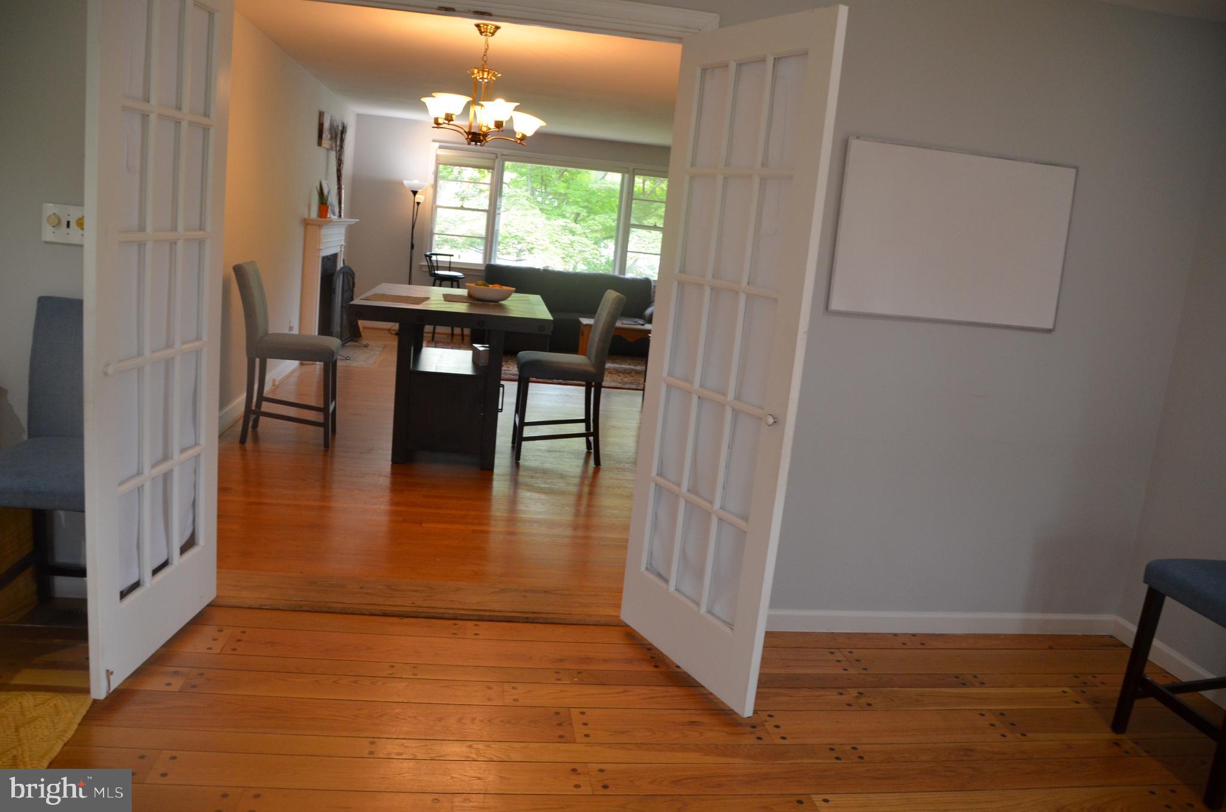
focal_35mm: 27
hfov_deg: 67.5
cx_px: 613
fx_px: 917
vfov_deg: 47.7
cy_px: 406
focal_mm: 18
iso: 800
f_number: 4
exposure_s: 1/60
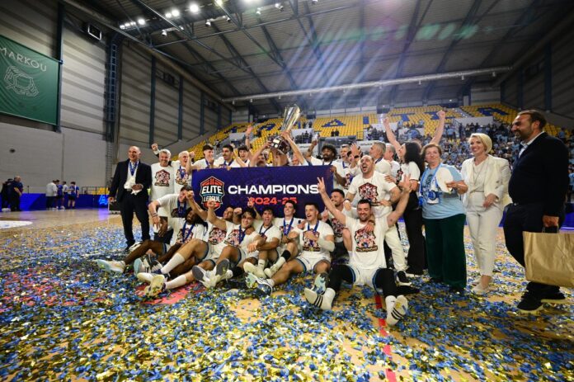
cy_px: 191
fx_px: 247
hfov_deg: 98.6
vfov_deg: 75.4
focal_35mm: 16
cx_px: 287
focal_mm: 15.5
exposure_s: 1/640
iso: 2500
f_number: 4
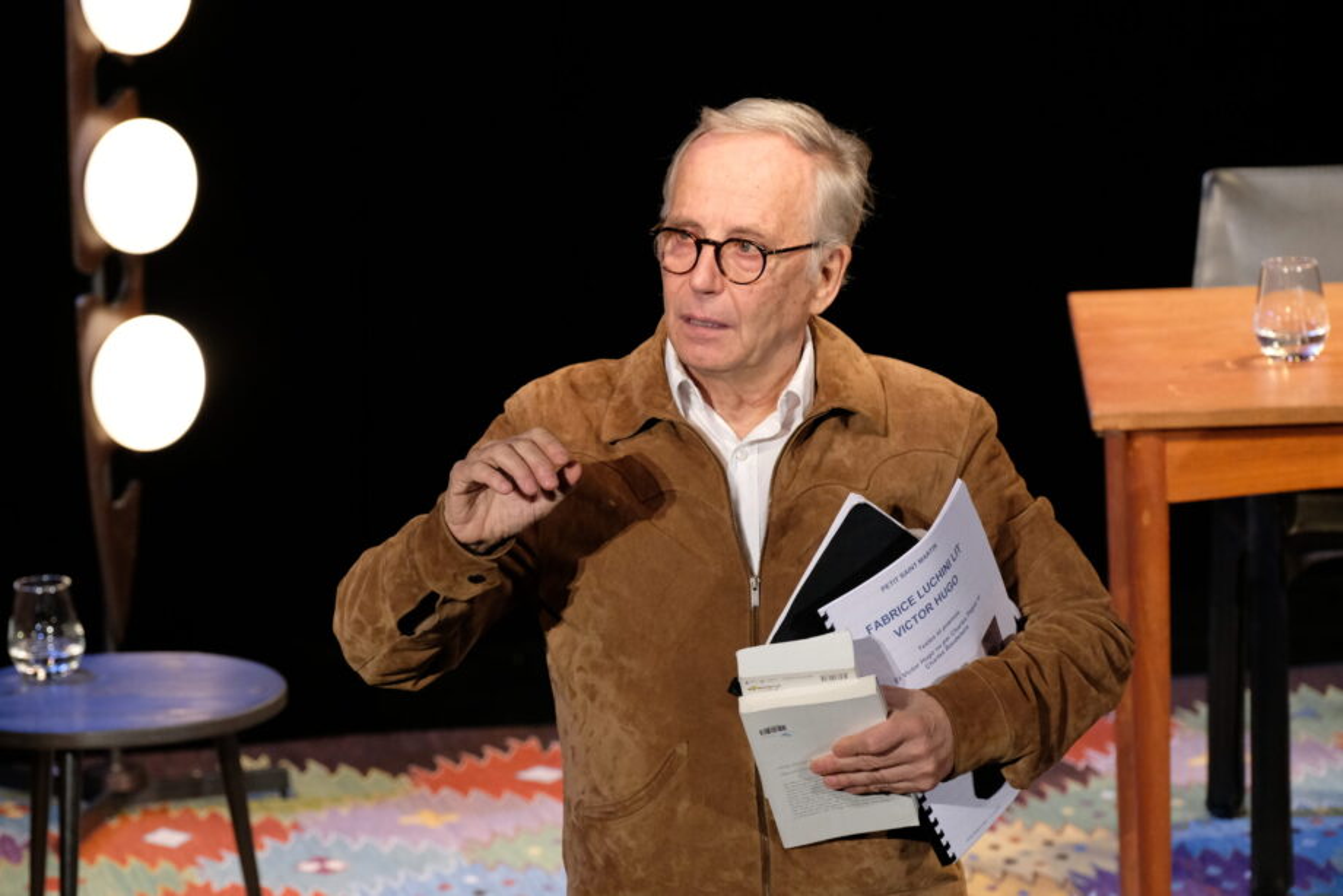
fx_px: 8918
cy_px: 448
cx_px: 672
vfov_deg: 5.8
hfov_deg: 8.6
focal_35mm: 239
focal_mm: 159
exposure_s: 1/60
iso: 2500
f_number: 5
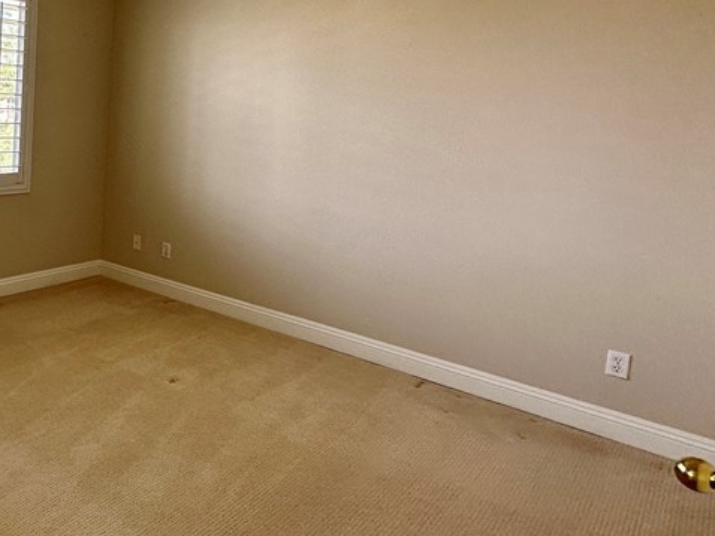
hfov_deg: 47.8
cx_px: -24
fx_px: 619
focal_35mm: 30
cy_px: 144
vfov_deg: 45.4
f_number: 2.2
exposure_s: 1/99
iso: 80
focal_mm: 2.22
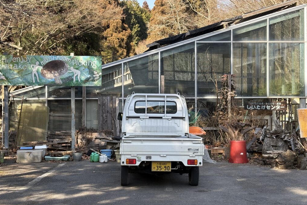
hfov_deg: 36.3
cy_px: 105
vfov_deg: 24.6
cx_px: 155
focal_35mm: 55
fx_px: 469
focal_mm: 5.96
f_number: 1.6
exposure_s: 1/459
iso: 32
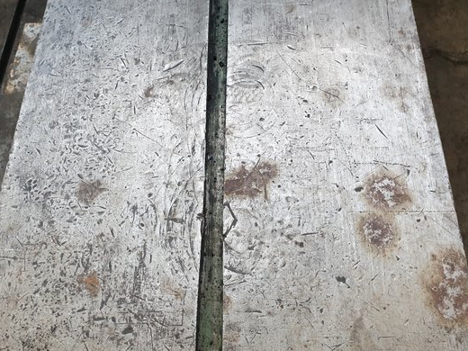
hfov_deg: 56.8
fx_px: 433
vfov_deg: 44.1
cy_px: 184
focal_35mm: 32
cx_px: 225
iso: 250
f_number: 2.4
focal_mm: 4.3
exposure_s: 1/24
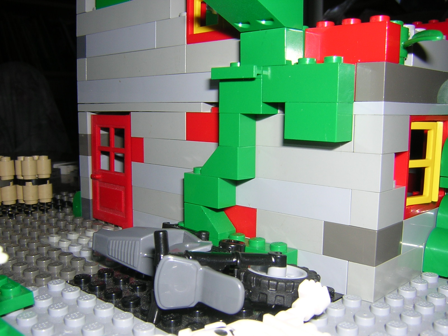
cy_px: 168
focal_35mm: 36
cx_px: 224
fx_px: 466
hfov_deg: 51.4
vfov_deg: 39.7
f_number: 5.2
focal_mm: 4.7
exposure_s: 1/60.1
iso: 100
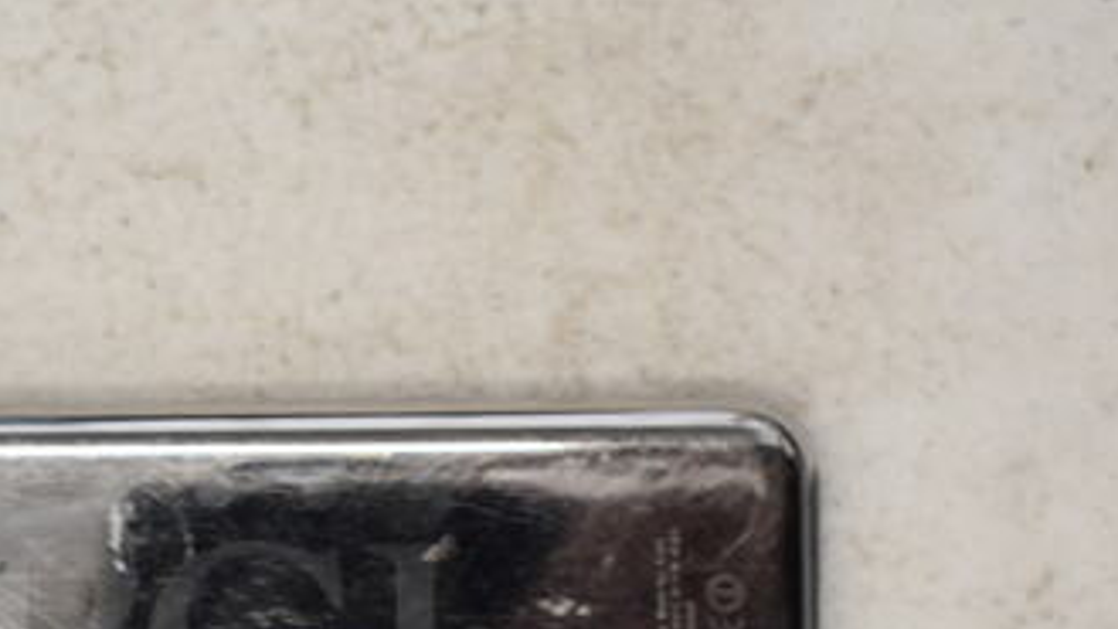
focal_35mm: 73
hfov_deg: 28.3
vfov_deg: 16.2
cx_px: 214
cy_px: 629
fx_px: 2163
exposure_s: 1/60
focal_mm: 25
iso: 560
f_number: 5.6
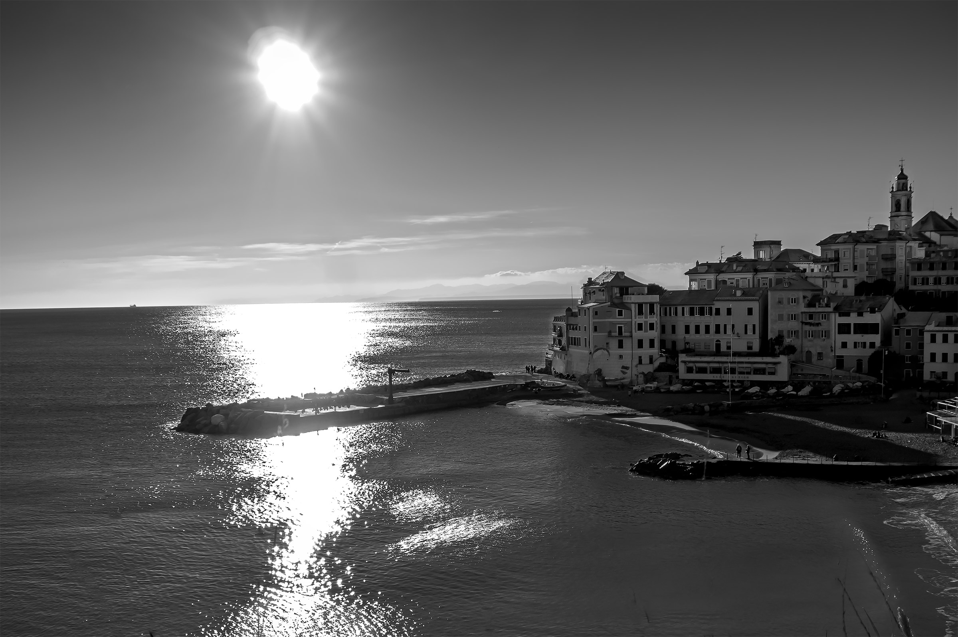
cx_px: 479
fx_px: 718
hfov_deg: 67.4
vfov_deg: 47.9
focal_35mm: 27
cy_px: 318
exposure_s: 1/1250
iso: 100
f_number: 5.6
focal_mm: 18
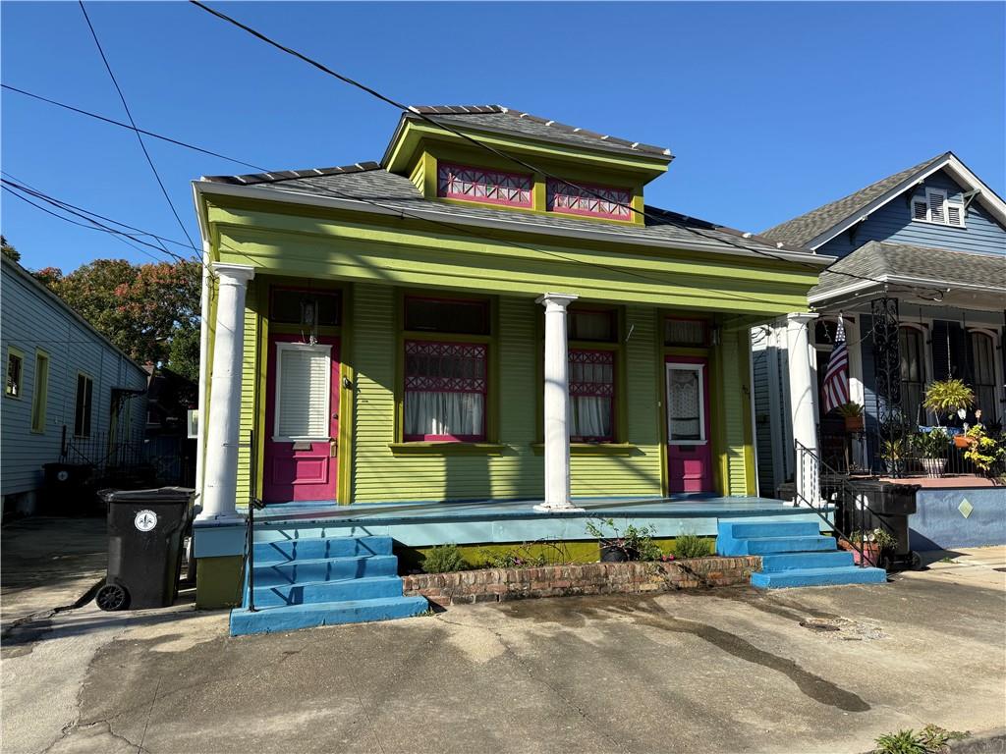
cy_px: 377
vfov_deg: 56.8
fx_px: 697
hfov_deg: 71.6
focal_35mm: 24
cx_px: 503
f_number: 1.78
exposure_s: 1/3759
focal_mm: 6.76
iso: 80
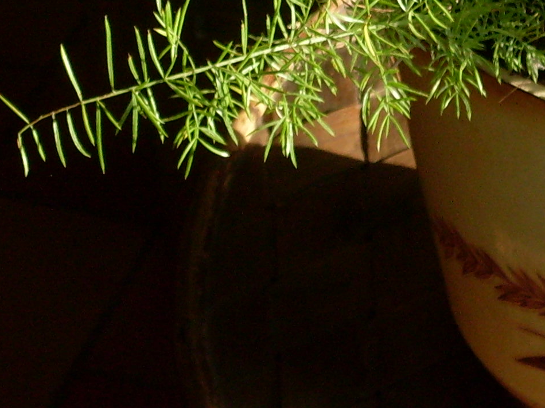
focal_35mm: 244
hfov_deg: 8.1
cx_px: 425
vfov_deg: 6.0
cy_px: -263
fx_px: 3841
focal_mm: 11.7
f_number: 3.7
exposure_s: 1/125
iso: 80
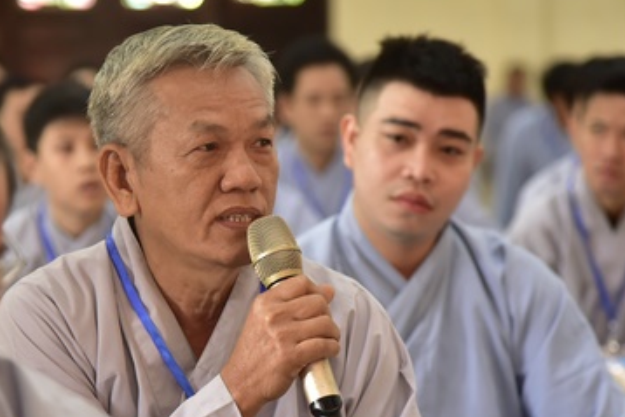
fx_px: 3786
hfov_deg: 9.4
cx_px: 227
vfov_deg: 6.3
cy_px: 318
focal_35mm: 218
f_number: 4
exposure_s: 1/80
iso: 1250
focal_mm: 120
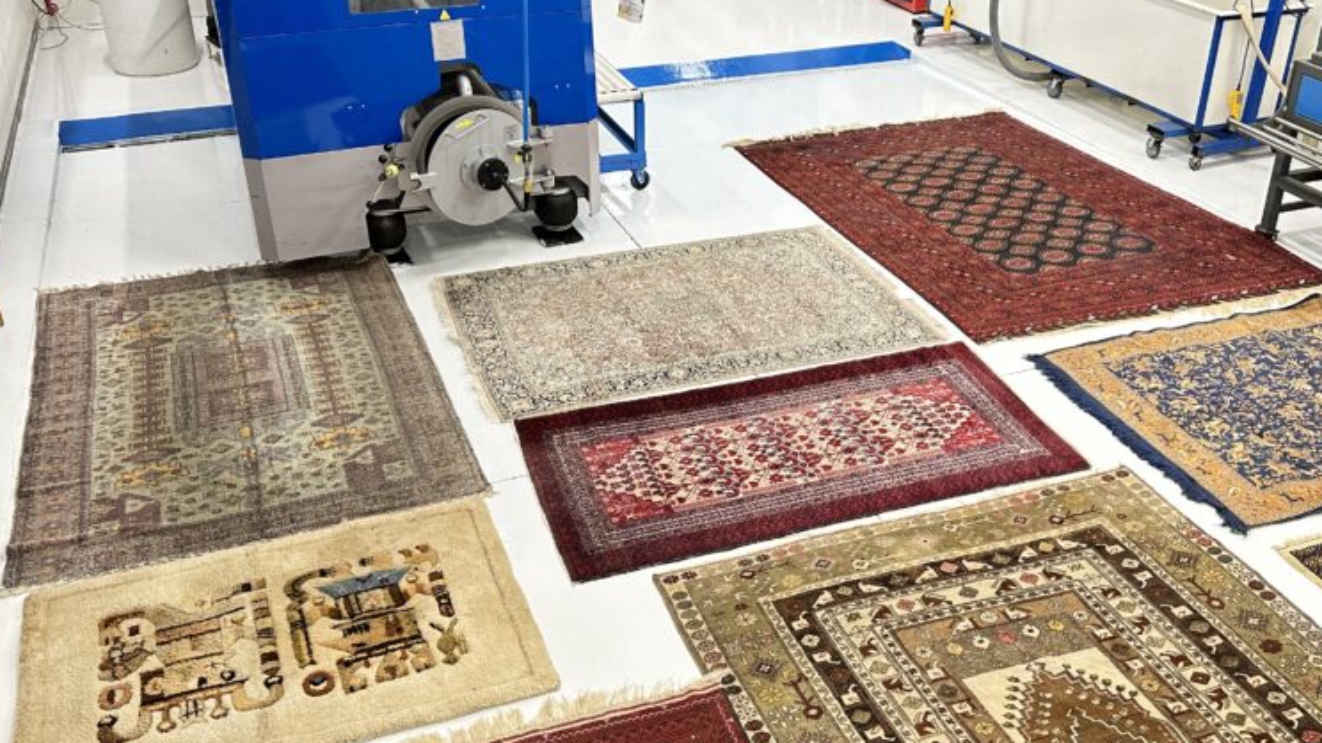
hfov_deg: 55.2
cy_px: 343
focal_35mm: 36
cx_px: 720
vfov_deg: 32.8
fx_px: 1262
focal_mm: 6.86
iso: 200
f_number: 1.78
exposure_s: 1/60
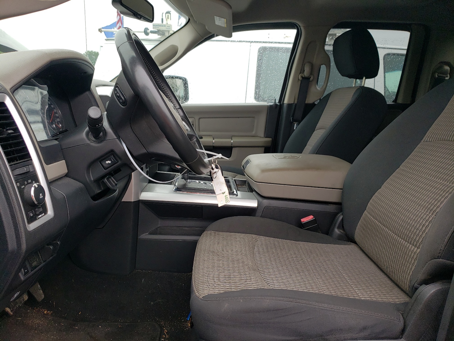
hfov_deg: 67.3
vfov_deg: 53.1
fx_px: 341
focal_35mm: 26
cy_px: 170
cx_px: 227
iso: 50
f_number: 1.5
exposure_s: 1/189
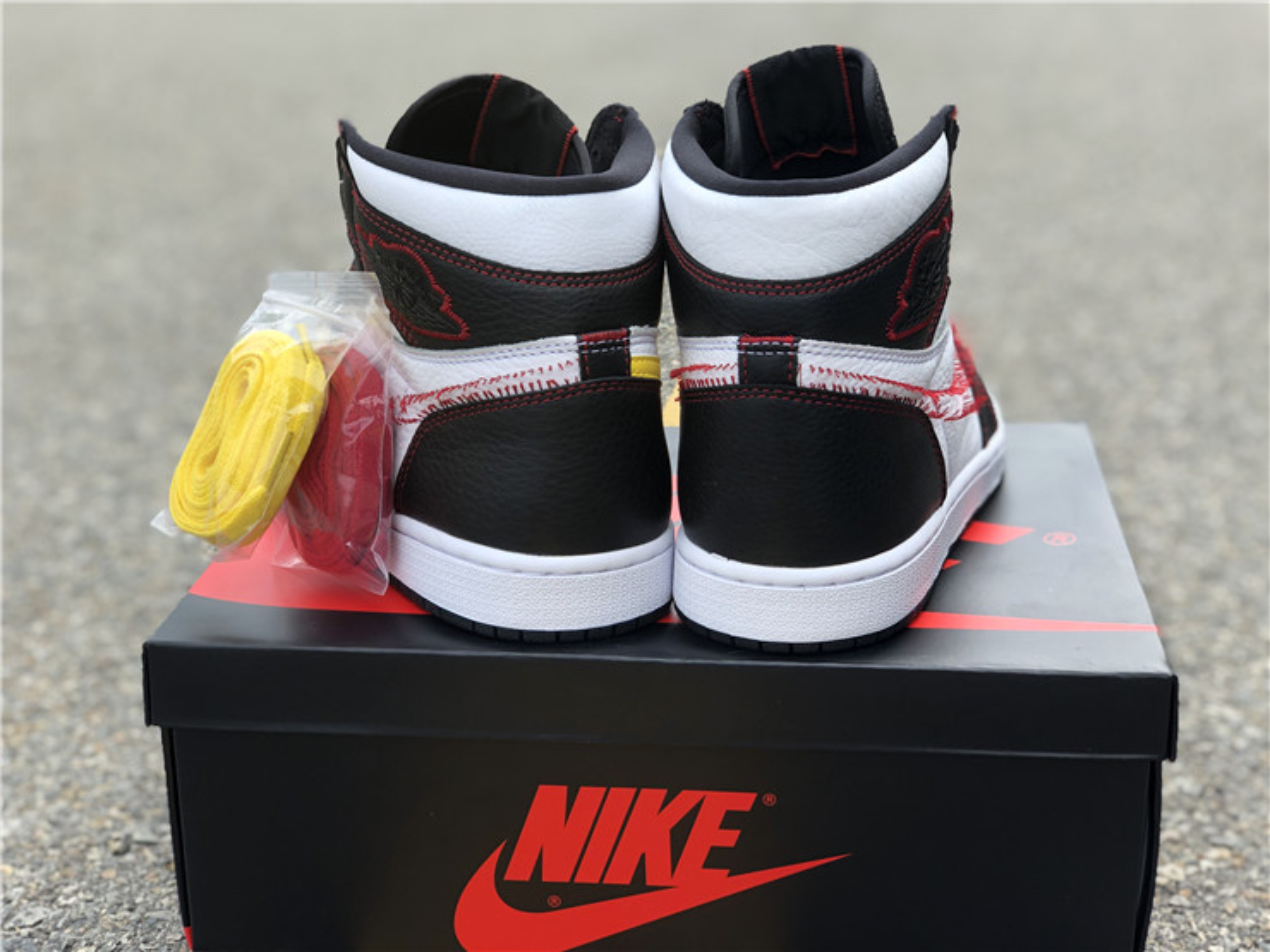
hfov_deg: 36.8
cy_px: 476
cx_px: 635
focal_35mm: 52
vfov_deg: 28.0
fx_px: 1908
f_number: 2.4
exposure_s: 1/203
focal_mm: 6
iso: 16
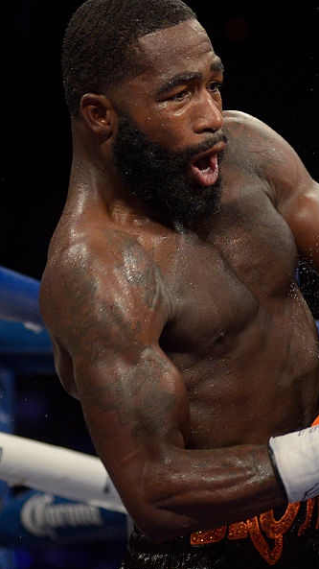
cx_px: 413
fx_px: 2725
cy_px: 273
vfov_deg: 11.9
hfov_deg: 6.6
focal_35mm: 181
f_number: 2.8
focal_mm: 100
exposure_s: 1/800
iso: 1600
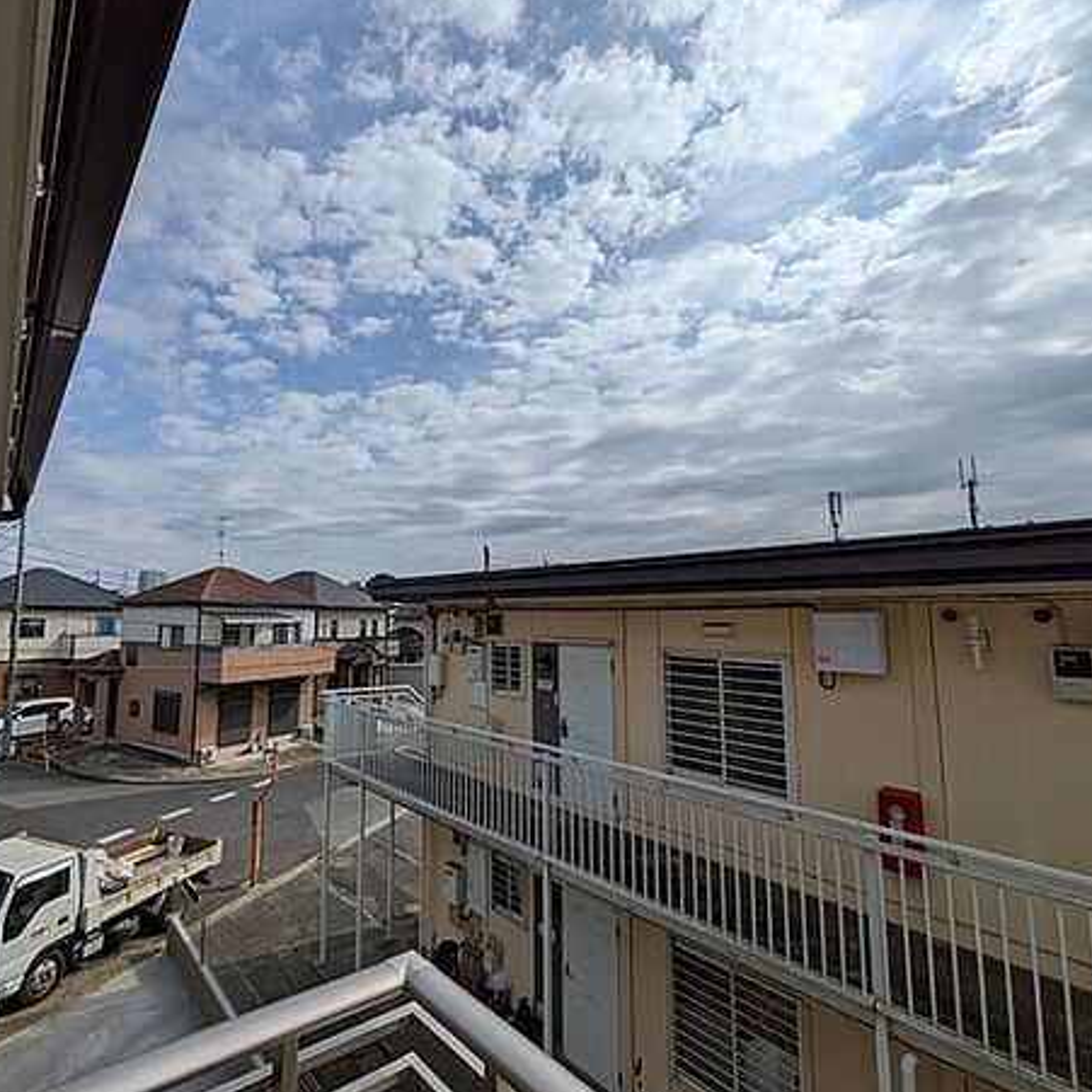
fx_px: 607
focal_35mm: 17
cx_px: 409
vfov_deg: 84.0
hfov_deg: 82.4
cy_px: 551
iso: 51
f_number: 2.2
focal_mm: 1.83
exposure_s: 1/5348
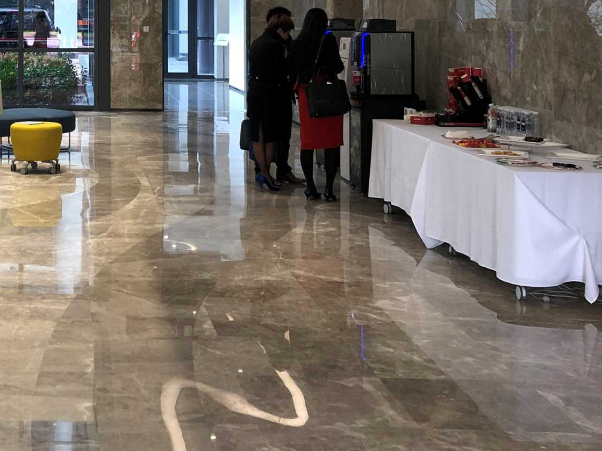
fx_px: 1043
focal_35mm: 60
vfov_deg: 23.5
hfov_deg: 30.4
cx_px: 29
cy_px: 12
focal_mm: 4
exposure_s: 1/50
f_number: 1.8
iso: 25
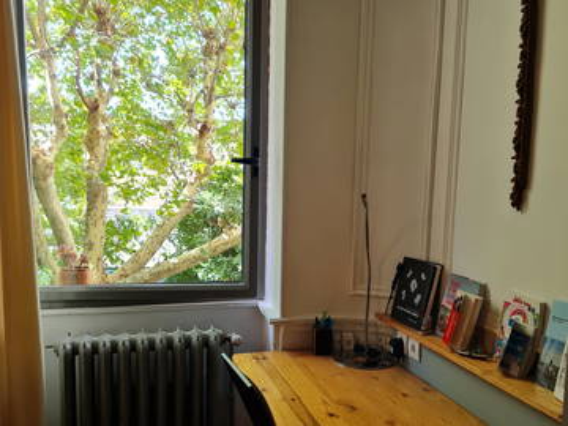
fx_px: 427
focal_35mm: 26
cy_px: 213
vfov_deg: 53.1
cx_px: 284
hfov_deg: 67.3
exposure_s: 1/100
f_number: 1.8
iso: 200
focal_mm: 5.4
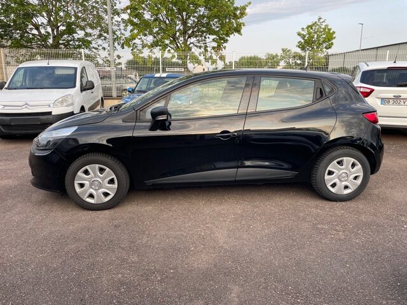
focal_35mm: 26
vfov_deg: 53.1
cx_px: 204
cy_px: 152
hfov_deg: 67.3
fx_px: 306
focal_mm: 4.2
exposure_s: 1/463
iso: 32
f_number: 1.6
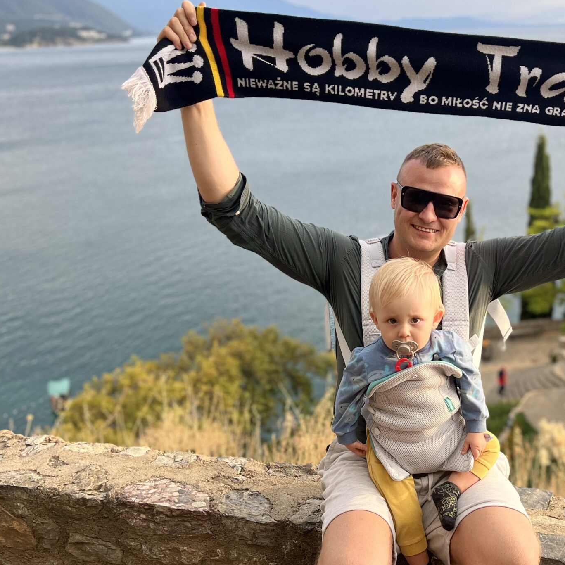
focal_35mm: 43
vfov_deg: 39.0
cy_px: 342
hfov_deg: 38.3
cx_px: 412
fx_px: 794
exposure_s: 1/452
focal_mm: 5.7
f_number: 1.5
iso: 50
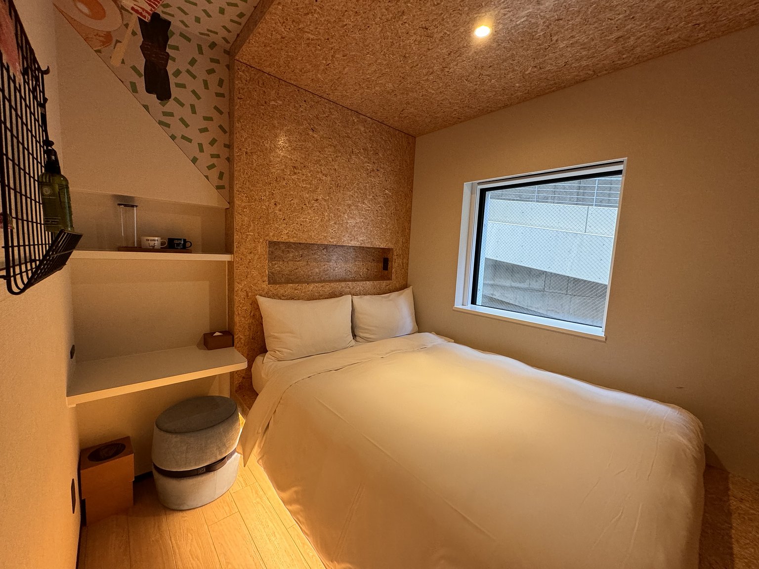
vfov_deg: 85.7
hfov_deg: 102.1
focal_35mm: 14
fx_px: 307
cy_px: 284
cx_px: 380
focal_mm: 2.22
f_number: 2.2
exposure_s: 1/60
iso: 250
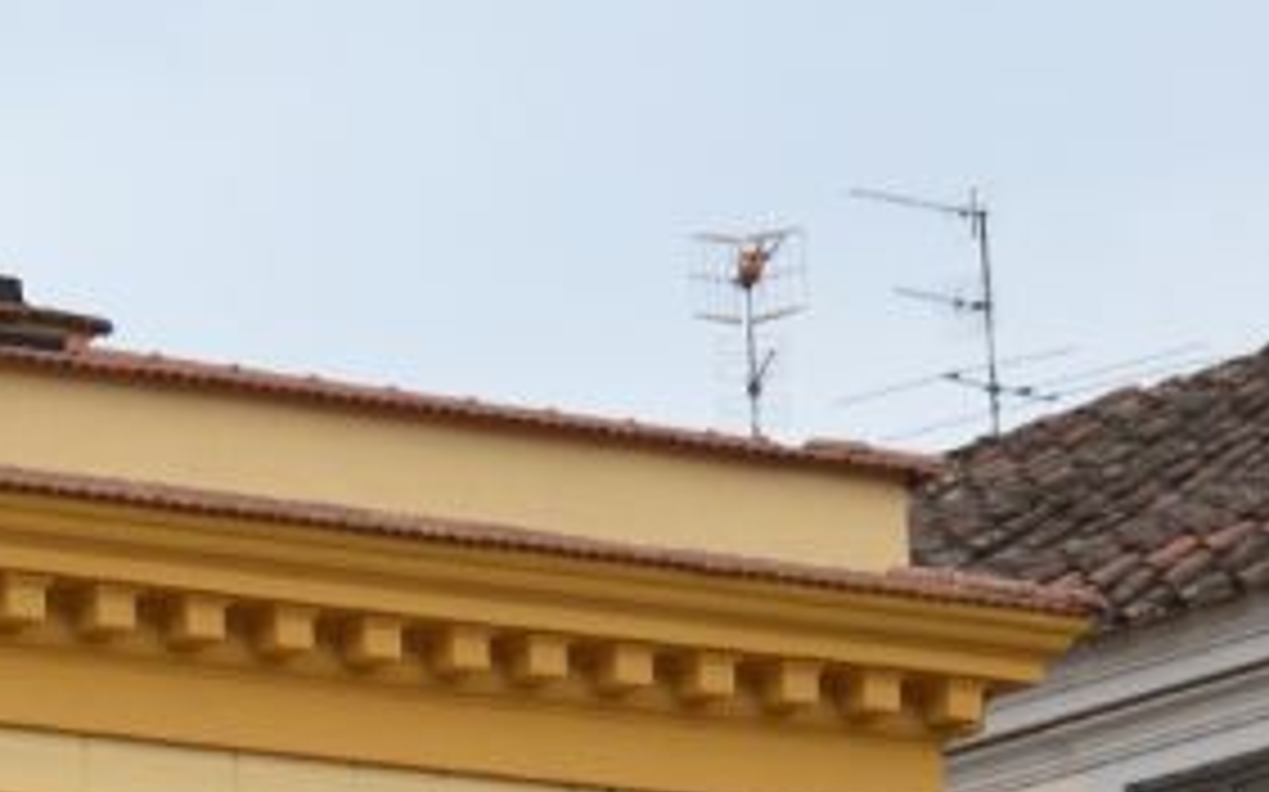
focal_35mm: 355
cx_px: -1022
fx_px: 12273
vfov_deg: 3.6
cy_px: 2747
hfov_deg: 5.8
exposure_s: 1/125
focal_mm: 48
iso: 500
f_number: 4.5
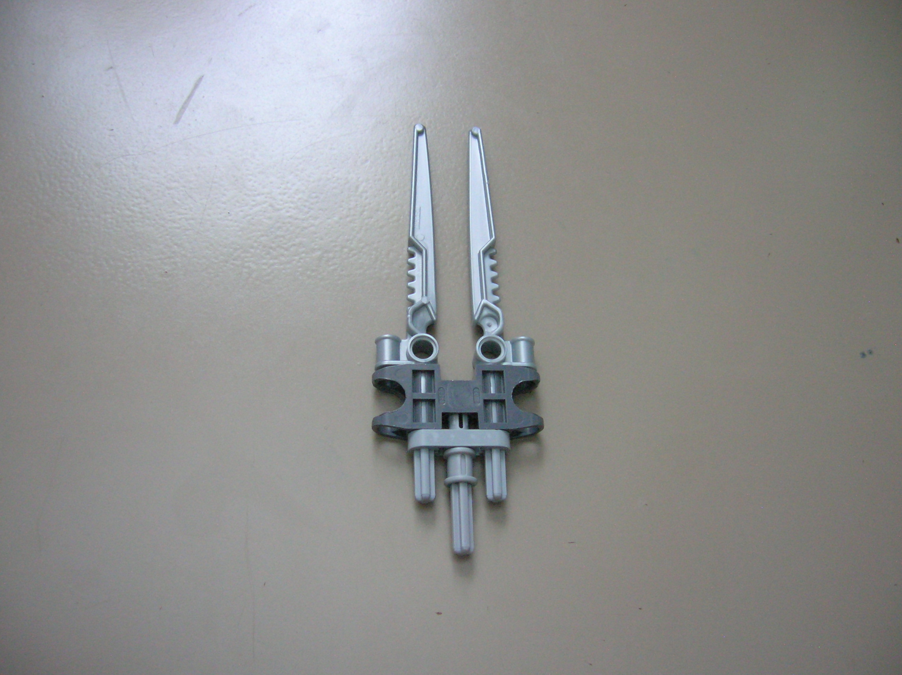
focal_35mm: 34
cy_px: 338
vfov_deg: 41.7
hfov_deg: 54.0
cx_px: 451
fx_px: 885
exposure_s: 1.02
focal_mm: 5.7
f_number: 2.9
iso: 200
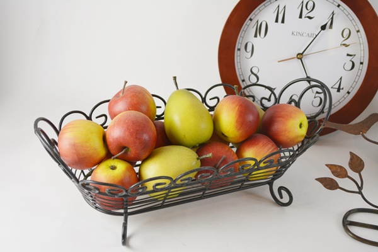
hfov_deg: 35.1
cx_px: 189
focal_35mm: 57
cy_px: 126
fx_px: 598
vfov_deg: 23.8
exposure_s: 1/125
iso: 400
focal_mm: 38
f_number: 5.3
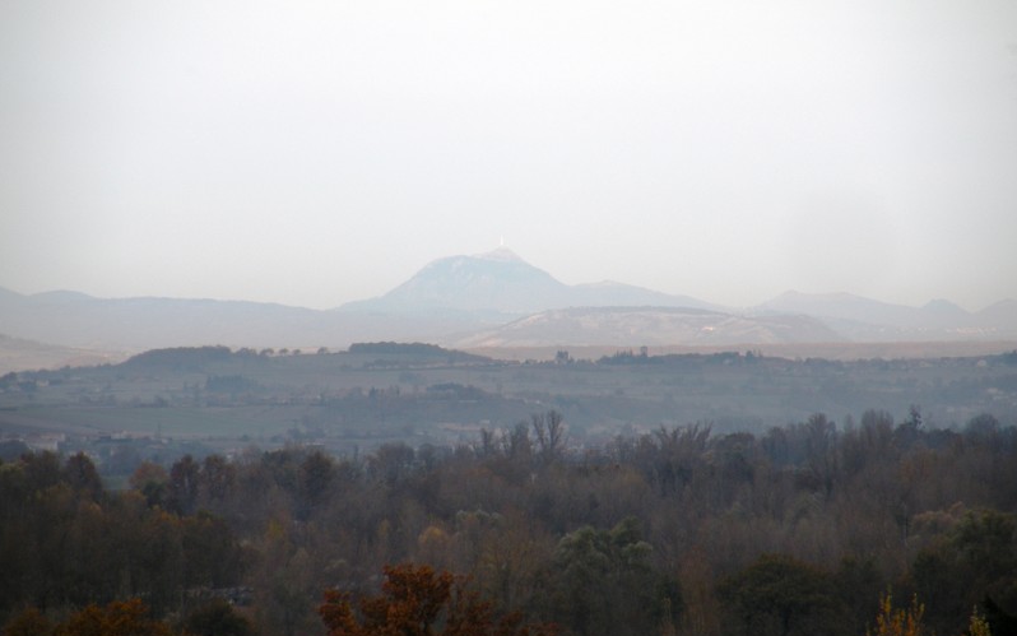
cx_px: 508
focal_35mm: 387
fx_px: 10728
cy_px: 321
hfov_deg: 5.4
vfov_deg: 3.4
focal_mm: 64.5
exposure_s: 1/319
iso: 64
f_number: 4.5
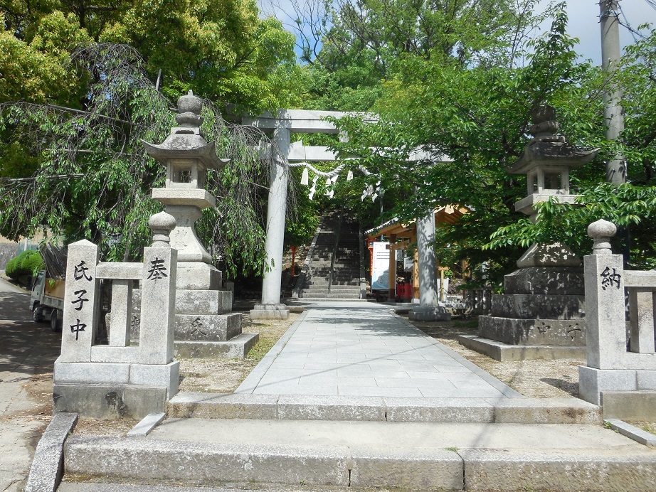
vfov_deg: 46.8
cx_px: 328
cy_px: 246
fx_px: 569
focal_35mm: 30
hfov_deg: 60.0
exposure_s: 1/1000
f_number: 3.2
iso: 125
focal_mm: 5.3
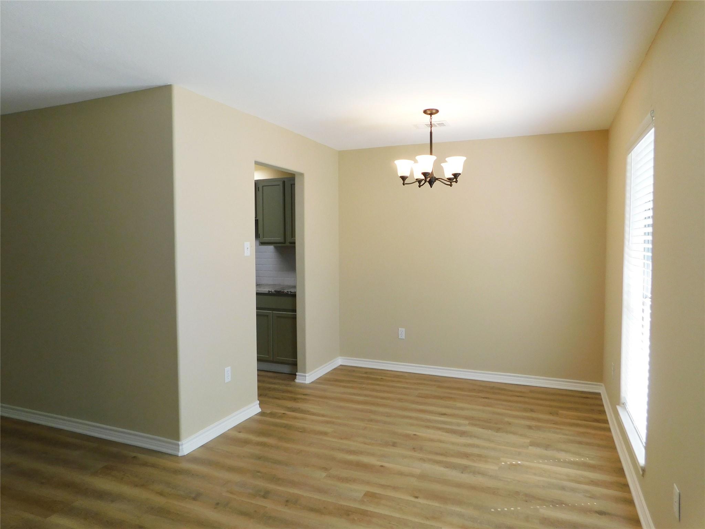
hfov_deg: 73.9
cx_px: 352
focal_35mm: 23
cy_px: 264
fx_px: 468
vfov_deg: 58.9
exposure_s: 1/100
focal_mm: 4
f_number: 3
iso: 125
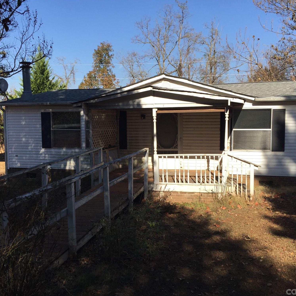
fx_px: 339
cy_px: 150
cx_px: 143
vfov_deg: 47.2
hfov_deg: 47.2
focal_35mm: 35
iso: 32
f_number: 2.2
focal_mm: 4.15
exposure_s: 1/1647
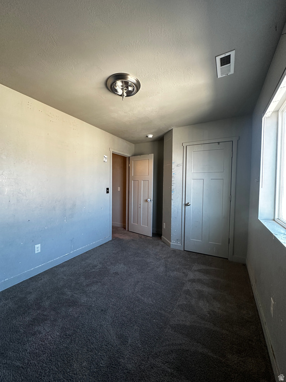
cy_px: 191
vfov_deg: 102.1
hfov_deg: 85.7
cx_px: 143
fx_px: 154
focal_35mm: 14
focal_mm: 2.22
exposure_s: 1/60
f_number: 2.2
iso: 200
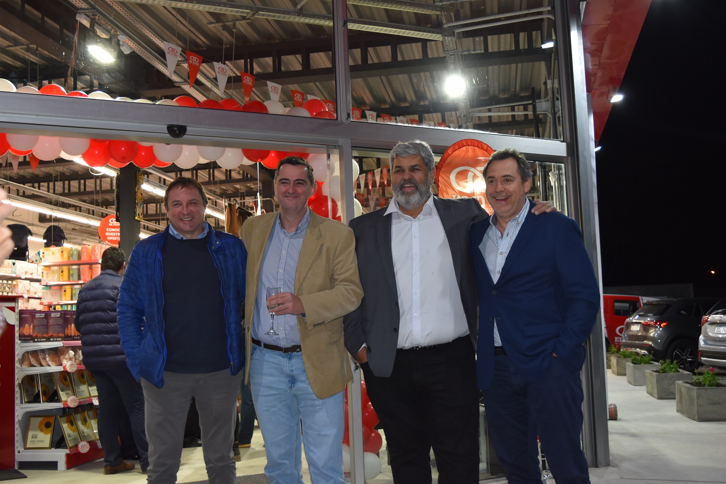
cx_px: 363
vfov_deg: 34.2
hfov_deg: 49.6
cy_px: 242
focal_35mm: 39
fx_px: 786
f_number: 5
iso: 800
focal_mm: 26
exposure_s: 1/100
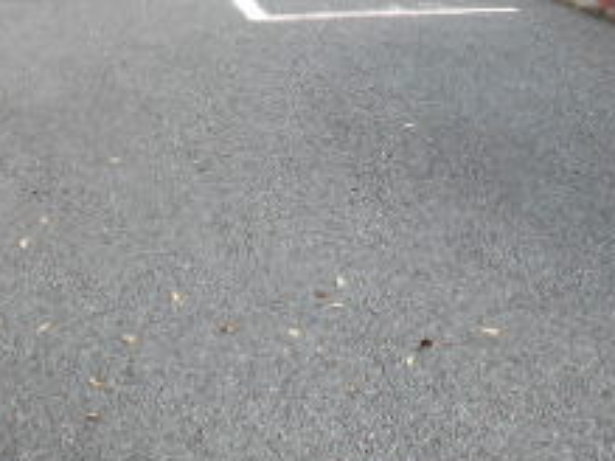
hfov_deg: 25.7
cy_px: -157
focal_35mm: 76
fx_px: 1350
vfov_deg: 18.0
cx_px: 329
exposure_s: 1/160
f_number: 3.2
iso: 80
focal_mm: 4.6
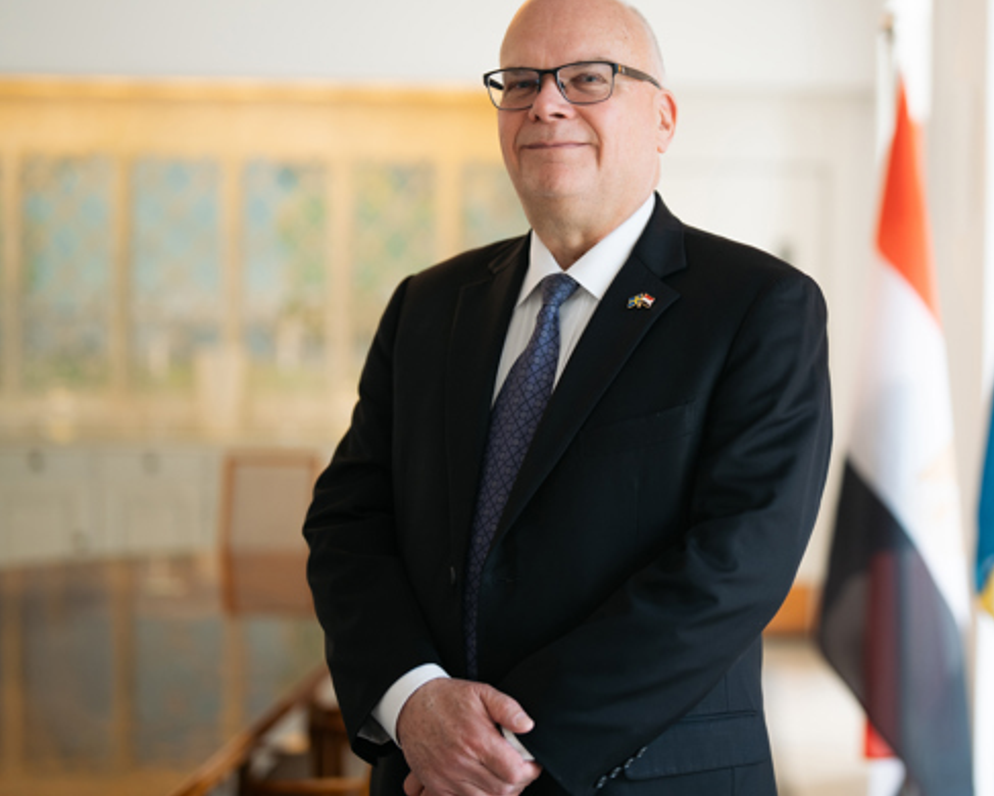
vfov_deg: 21.9
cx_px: 726
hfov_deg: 26.8
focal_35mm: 70
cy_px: 360
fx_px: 2060
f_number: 1.4
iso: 320
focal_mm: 50
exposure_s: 1/125
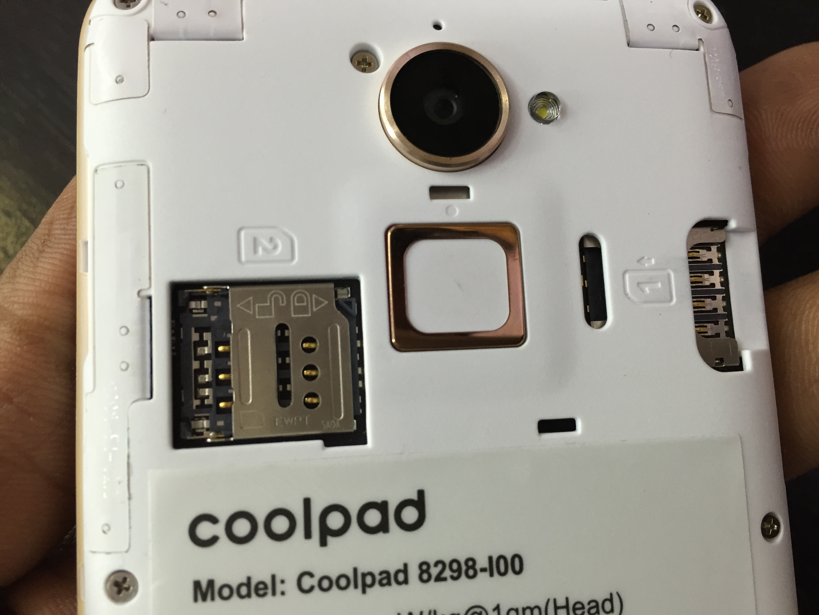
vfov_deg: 48.2
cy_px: 308
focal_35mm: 29
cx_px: 410
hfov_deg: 61.7
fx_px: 686
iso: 125
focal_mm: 4.15
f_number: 2.2
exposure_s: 1/33
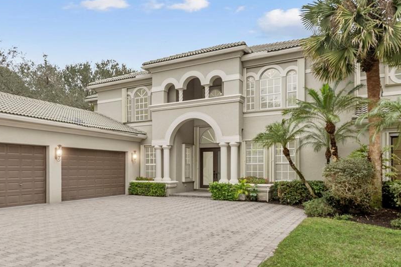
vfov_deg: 46.2
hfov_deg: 64.6
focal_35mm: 28
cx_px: 153
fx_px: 312
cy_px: 158
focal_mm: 14
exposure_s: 1/125
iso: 500
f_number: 8
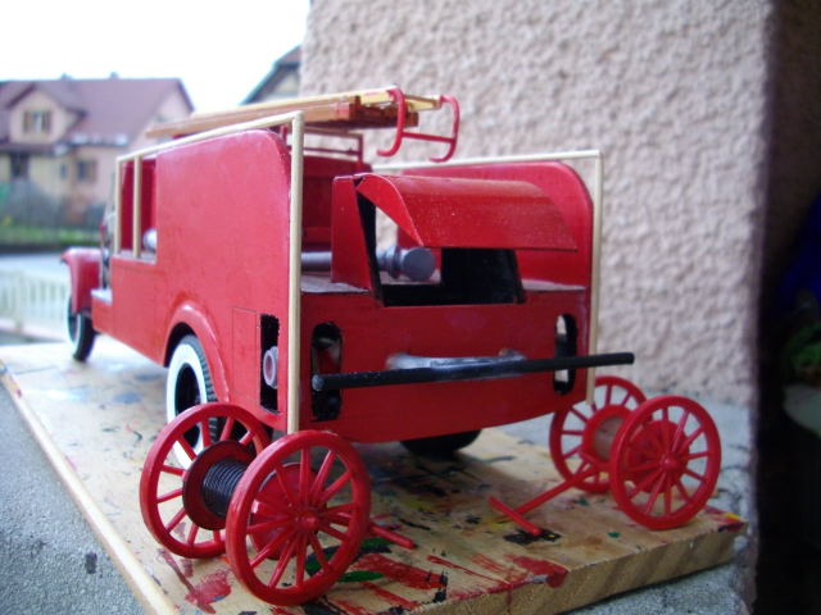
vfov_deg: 38.7
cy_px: 308
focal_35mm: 37
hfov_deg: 50.1
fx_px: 878
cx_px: 410
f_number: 2.8
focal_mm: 6.2
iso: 200
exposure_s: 1/80
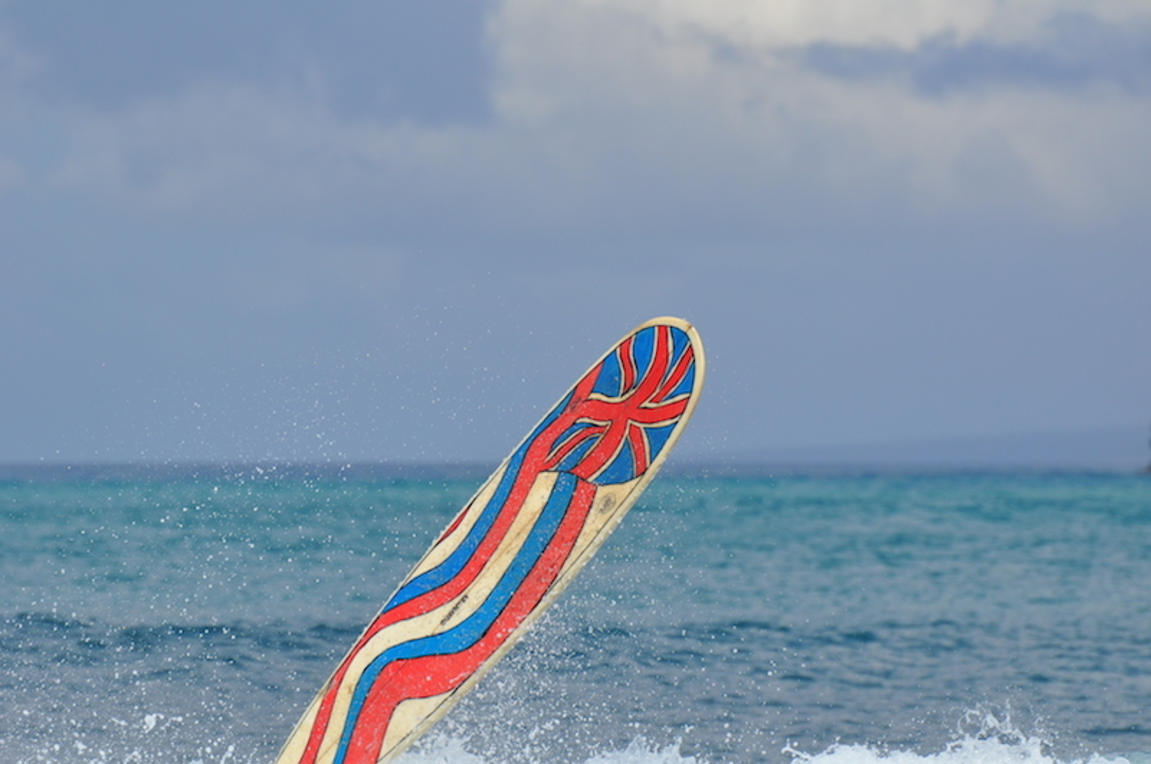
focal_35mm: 450
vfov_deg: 3.0
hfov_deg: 4.6
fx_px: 14367
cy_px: 382
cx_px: 576
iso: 200
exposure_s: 1/1000
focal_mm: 300
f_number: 8
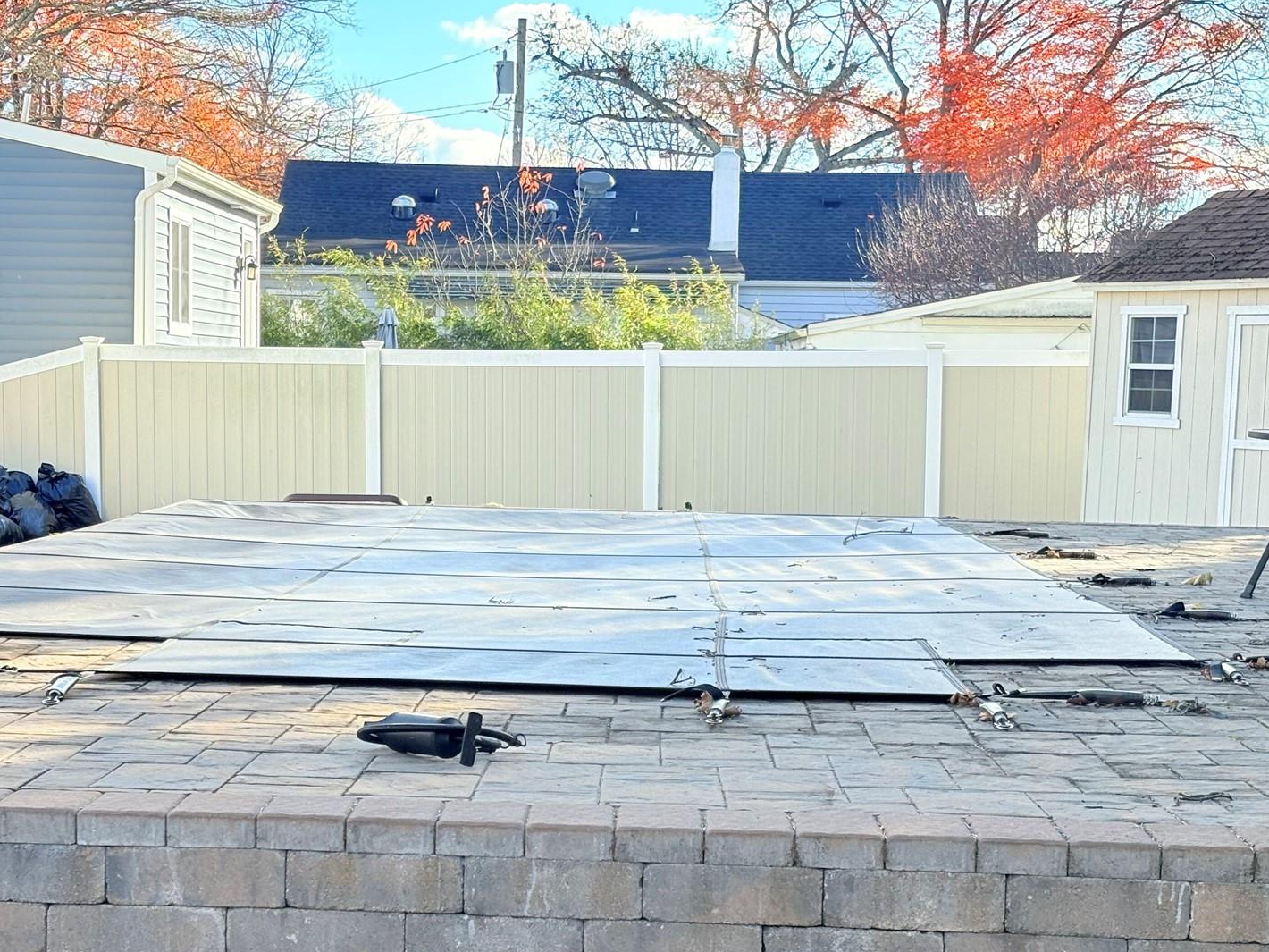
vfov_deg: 19.6
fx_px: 2749
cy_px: 642
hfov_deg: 26.0
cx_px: 600
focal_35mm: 75
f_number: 1.6
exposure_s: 1/747
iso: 40
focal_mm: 5.96
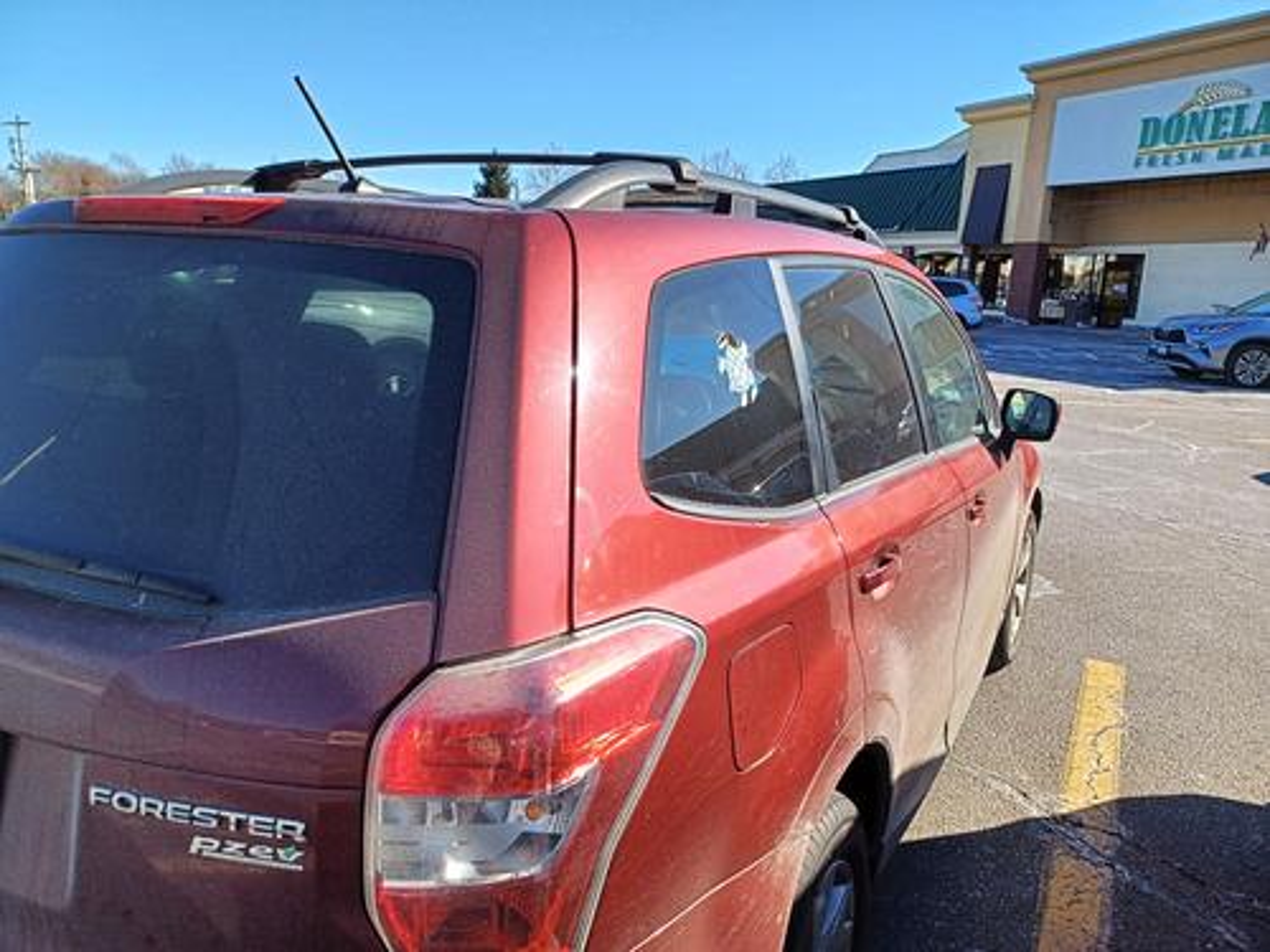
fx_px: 917
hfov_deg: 69.4
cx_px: 635
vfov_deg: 54.9
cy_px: 476
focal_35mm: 25
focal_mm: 4.6
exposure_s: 1/323
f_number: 1.8
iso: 32
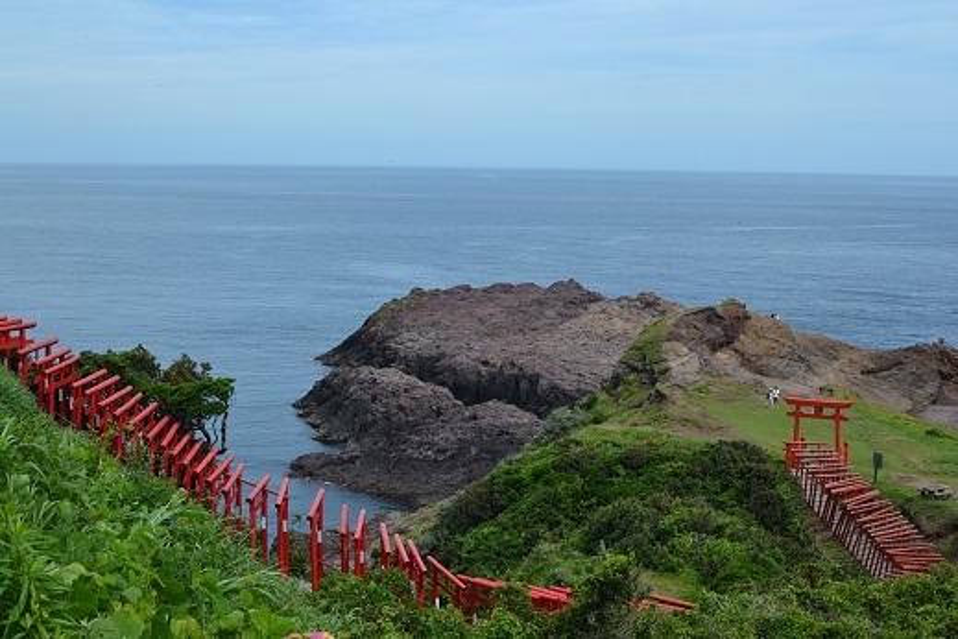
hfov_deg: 37.9
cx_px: 479
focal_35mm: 52
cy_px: 320
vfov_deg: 25.8
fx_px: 1397
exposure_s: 1/250
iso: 100
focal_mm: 35
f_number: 8
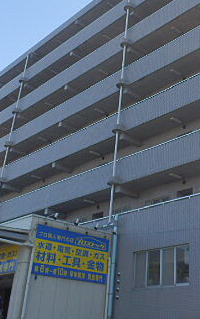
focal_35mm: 51
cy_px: 87
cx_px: 148
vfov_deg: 38.7
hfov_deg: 25.1
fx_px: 444
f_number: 3
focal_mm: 4.2
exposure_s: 1/500
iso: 80
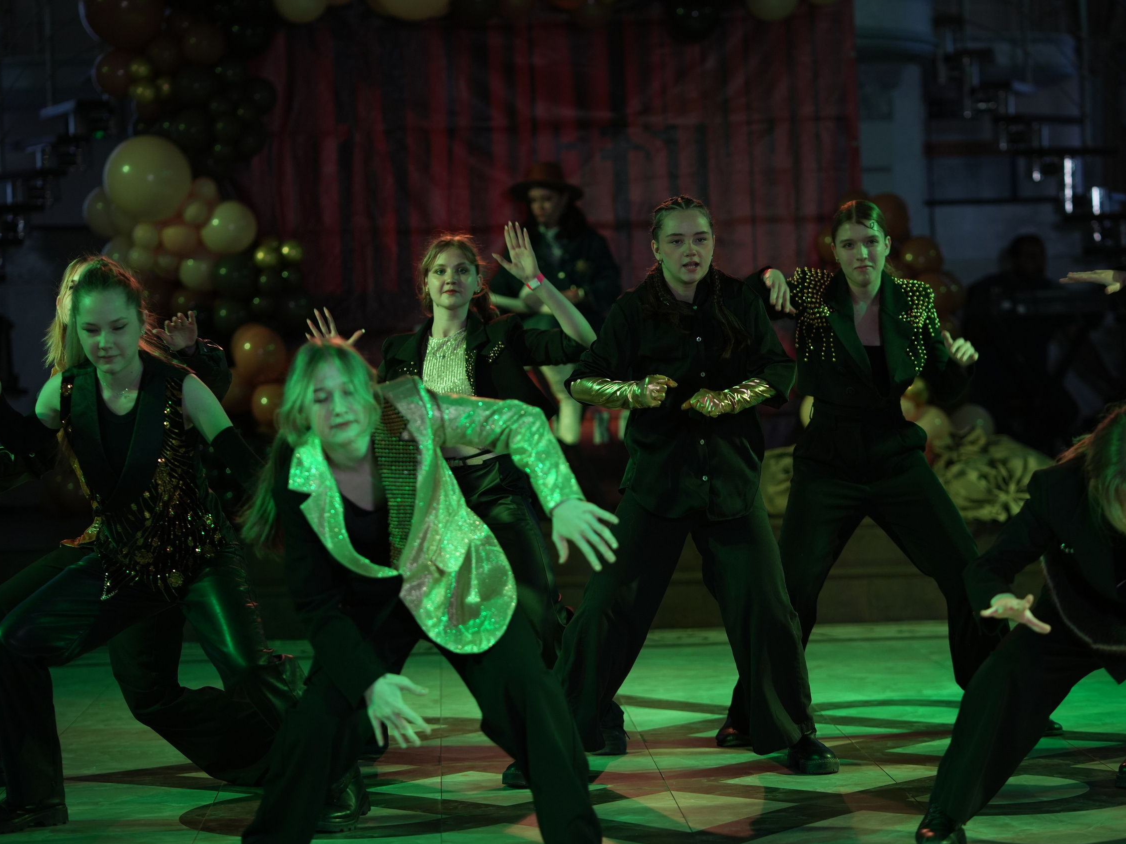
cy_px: 419
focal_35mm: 93
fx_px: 3025
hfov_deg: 21.1
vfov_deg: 15.9
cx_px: 579
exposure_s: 1/400
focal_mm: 85
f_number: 2.2
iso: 800
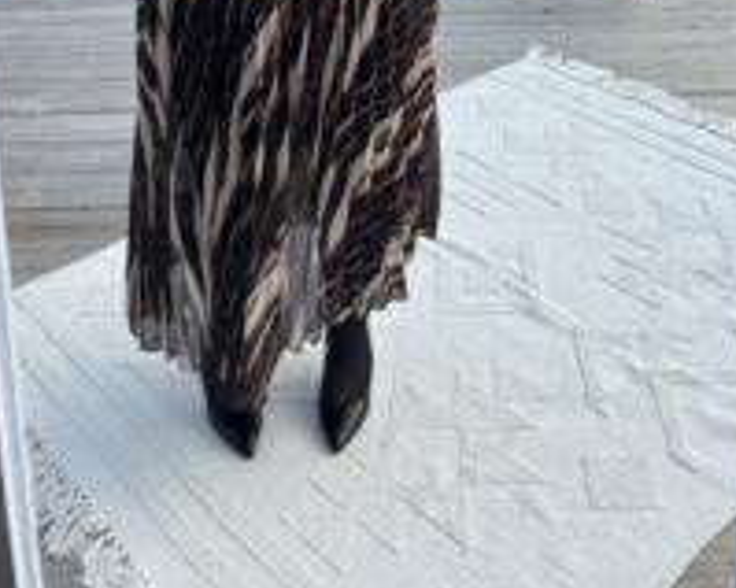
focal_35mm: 51
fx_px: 1110
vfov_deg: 26.0
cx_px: 329
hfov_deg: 36.6
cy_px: -144
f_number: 1.6
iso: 50
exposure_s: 1/844
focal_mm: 5.96
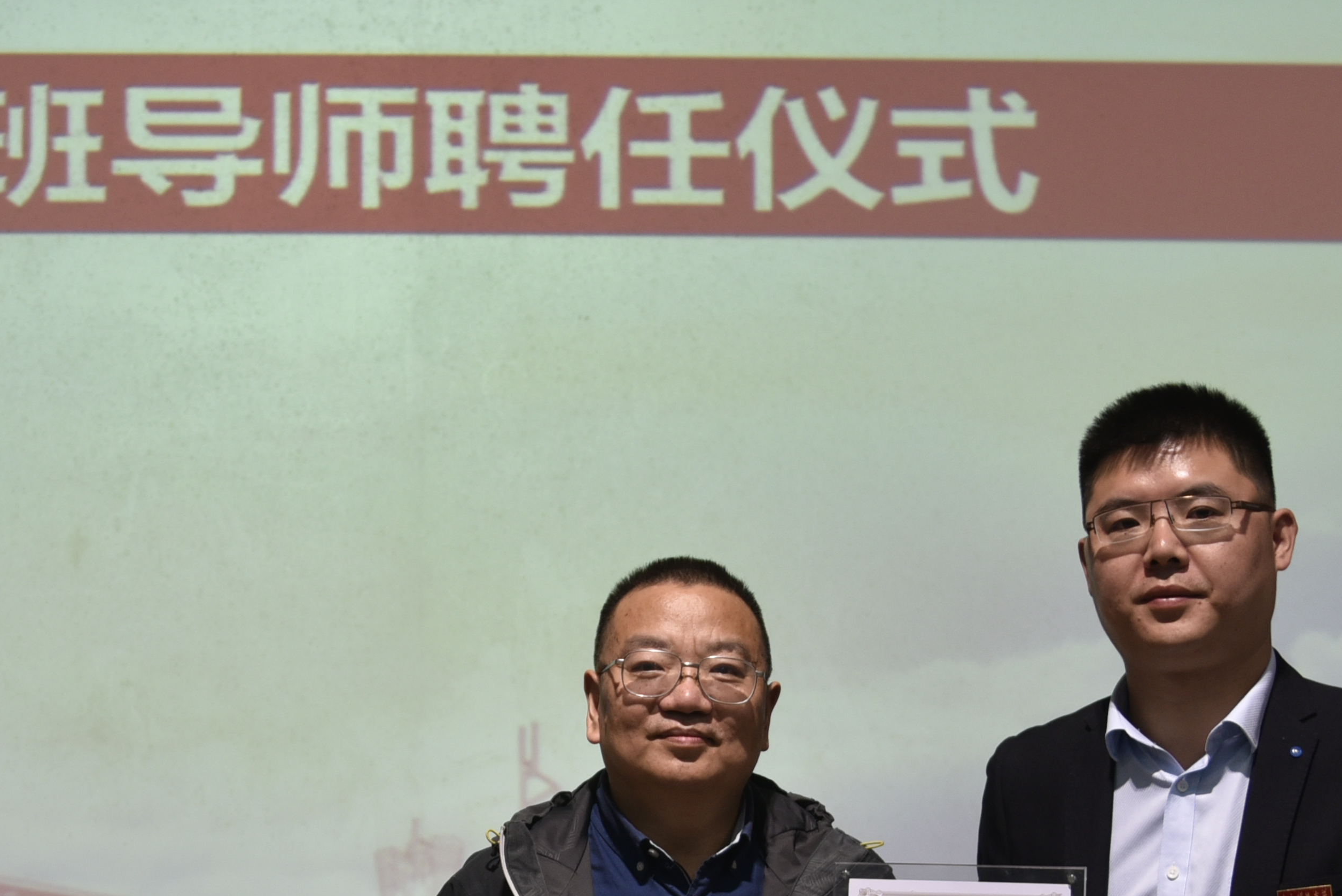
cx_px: 425
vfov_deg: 14.9
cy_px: 820
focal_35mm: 91
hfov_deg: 22.3
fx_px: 3393
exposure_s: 1/100
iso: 500
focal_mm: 38
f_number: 4
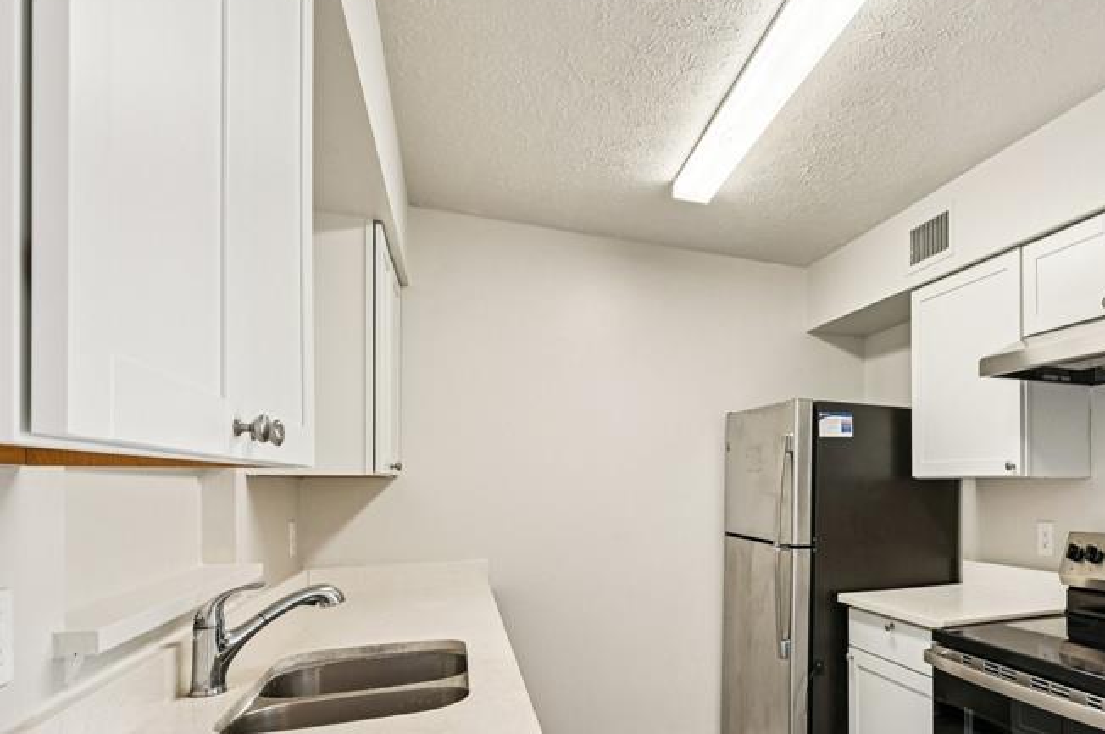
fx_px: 674
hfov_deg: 74.2
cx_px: 800
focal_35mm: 22
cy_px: 498
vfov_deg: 55.7
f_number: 8
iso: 800
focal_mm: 14
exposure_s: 1/13
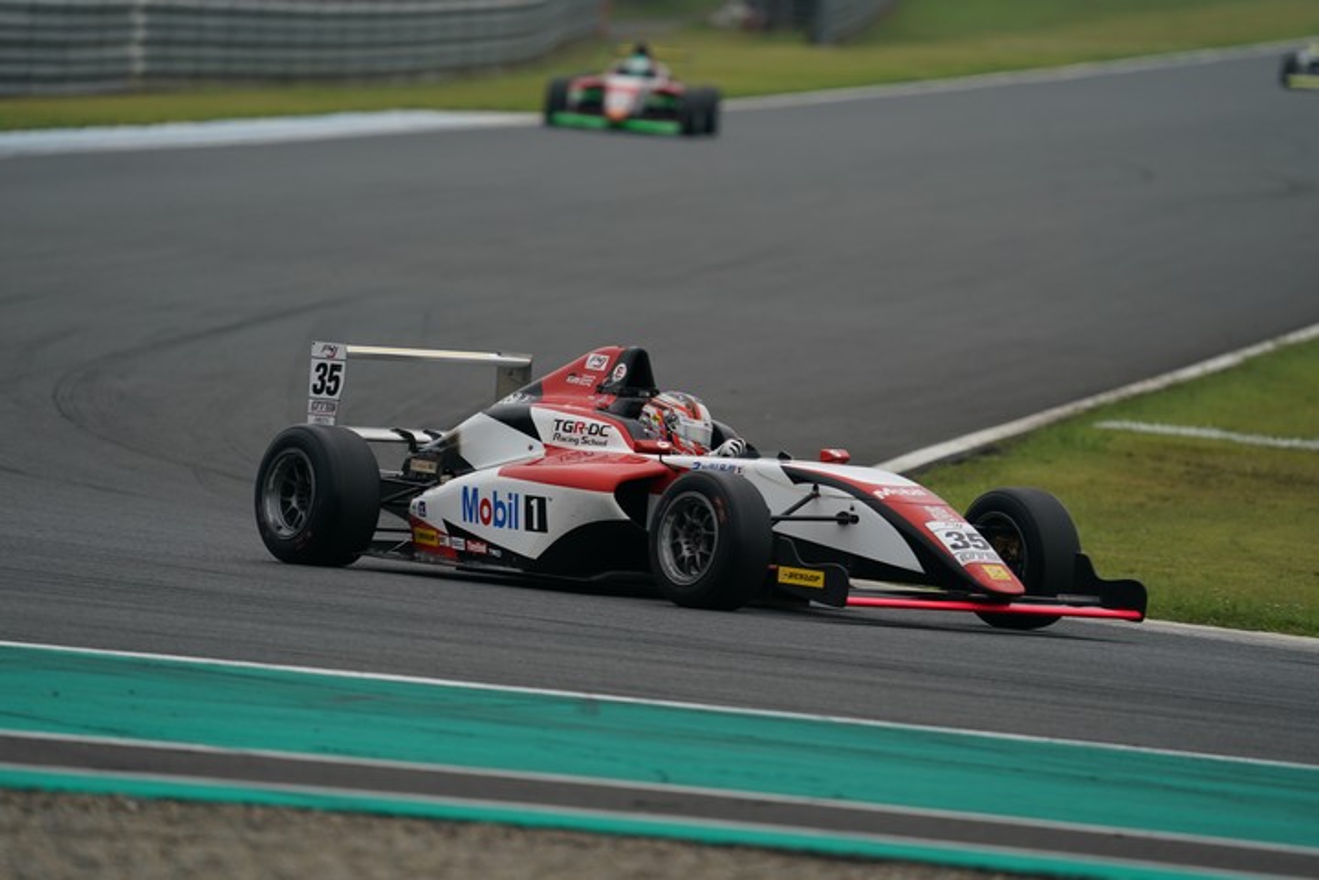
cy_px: 440
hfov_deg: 3.4
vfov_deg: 2.3
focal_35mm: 600
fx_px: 21982
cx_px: 660
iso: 250
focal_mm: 600
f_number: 6.3
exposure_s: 1/800
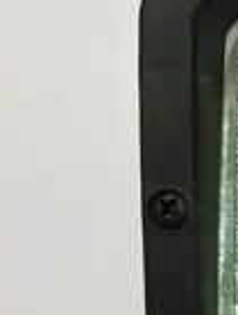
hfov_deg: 11.9
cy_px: 207
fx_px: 949
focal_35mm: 104
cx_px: 549
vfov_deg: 18.8
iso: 40
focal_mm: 4.15
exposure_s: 1/30
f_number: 2.2
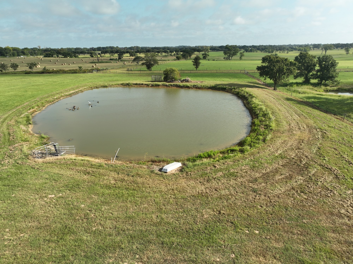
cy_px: 132
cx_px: 176
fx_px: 245
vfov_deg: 56.8
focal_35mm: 24
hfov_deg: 71.6
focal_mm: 12.29
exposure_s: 1/1000
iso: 100
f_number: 2.8
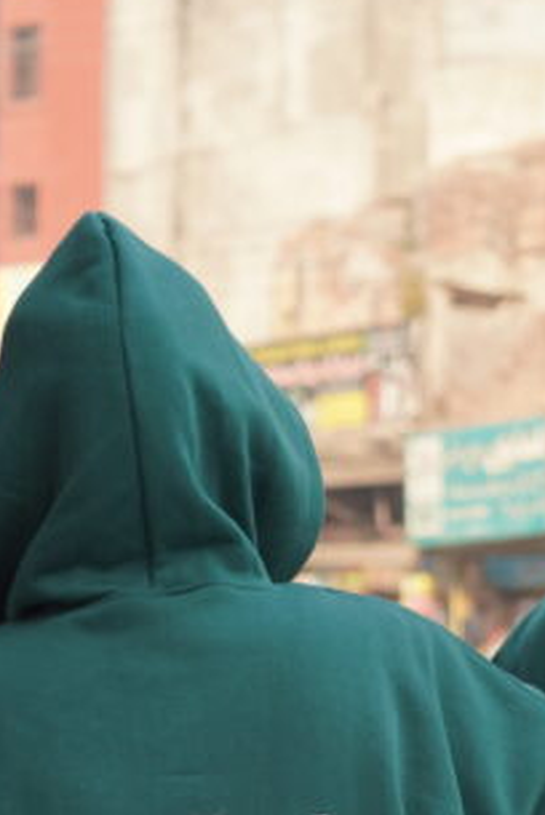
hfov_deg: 8.3
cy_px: 716
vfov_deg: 12.4
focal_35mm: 165
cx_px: 561
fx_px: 3738
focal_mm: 56
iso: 100
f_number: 4
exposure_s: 1/200
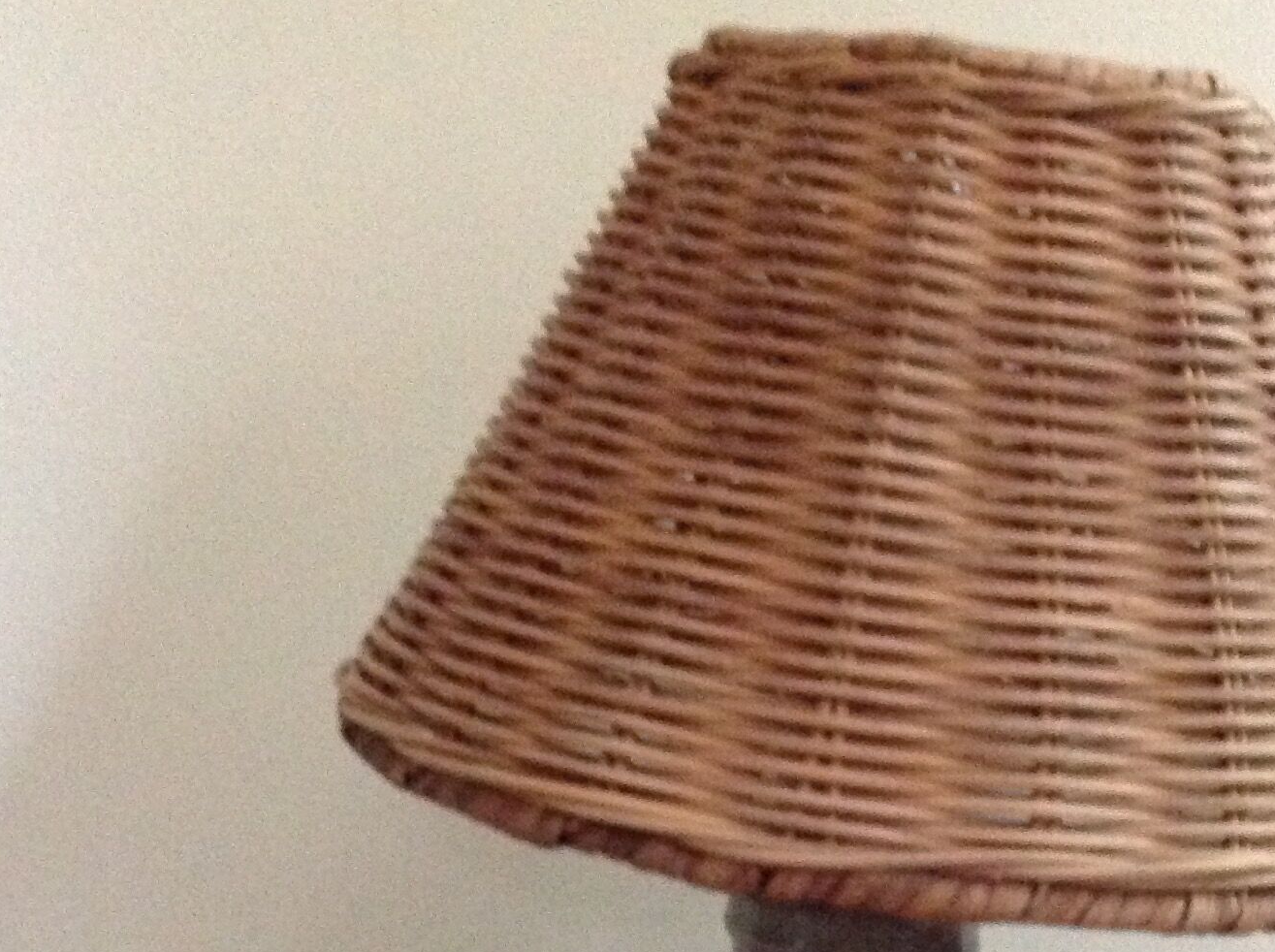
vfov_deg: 20.8
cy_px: 857
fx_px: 2538
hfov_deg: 28.2
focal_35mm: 69
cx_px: 726
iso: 800
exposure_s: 1/15
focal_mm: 4.28
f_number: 2.4
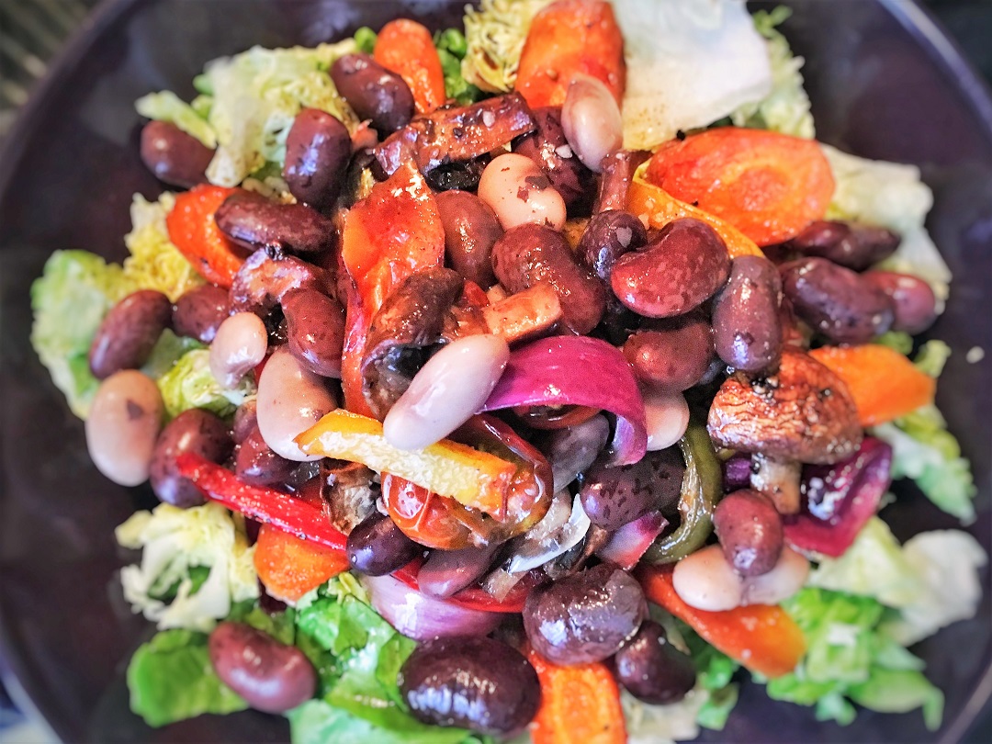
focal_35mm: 29
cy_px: 372
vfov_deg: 48.2
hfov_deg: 61.7
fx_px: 831
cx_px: 496
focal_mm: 4.15
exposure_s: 1/17
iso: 500
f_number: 2.2
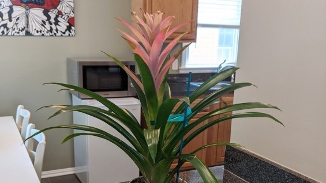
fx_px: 346
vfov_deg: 29.4
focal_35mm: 40
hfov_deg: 50.5
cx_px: 161
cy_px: 129
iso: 72
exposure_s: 1/59.9
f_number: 1.8
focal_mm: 4.44
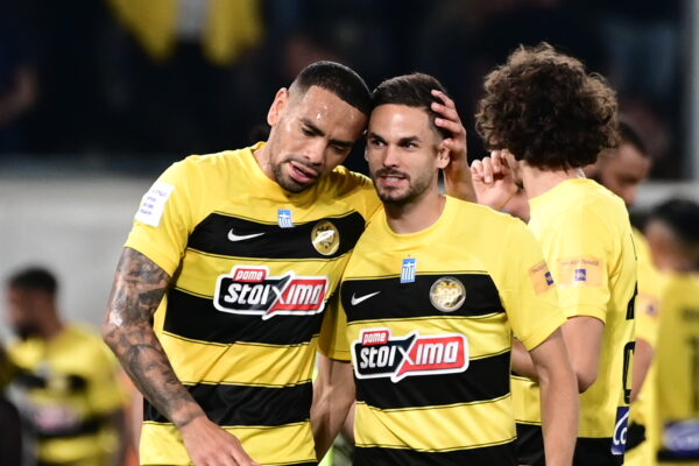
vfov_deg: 4.6
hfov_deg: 6.9
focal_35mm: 300
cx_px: 350
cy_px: 233
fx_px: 5825
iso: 1600
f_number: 3.2
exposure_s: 1/1250
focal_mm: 300
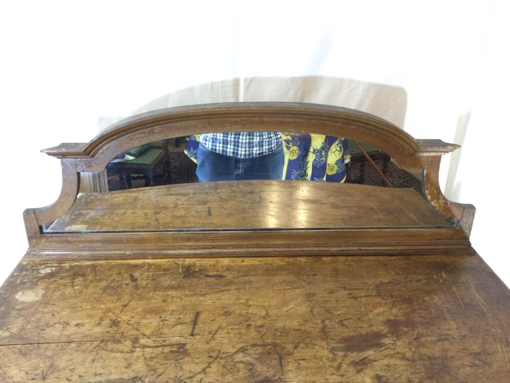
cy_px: 192
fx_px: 457
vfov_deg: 45.4
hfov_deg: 58.4
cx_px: 255
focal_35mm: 31
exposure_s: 1/33
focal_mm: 3.3
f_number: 2.4
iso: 250
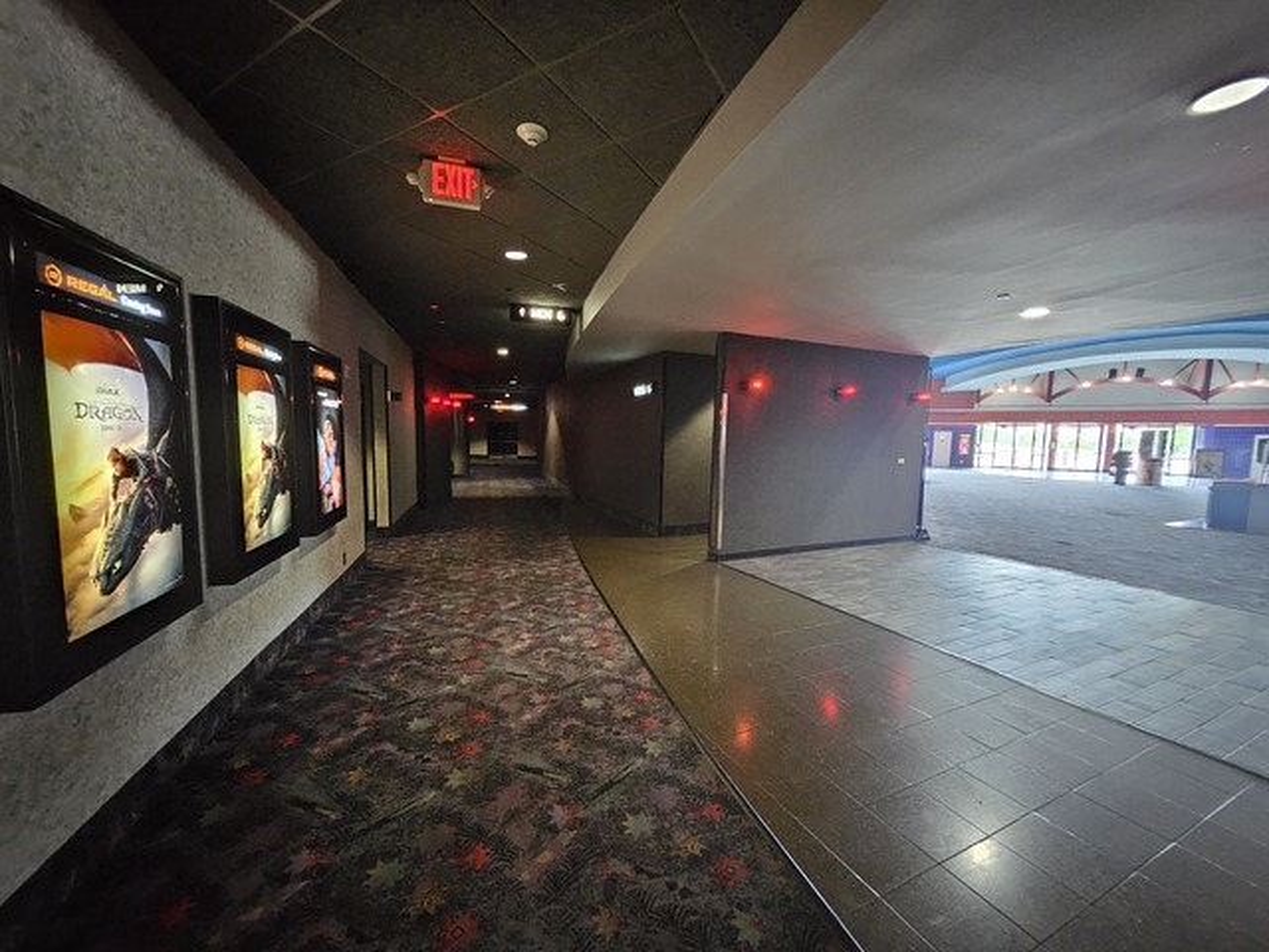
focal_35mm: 13
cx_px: 634
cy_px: 476
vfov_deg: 89.9
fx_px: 477
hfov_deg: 106.2
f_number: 2.2
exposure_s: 1/24
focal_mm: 1.74
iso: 1000
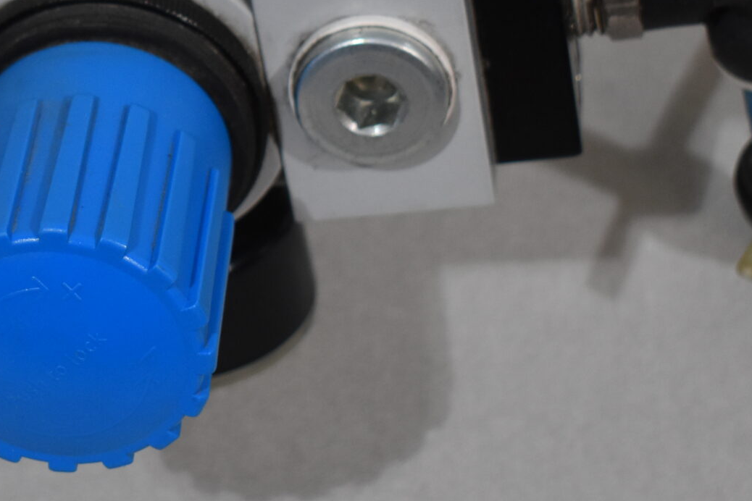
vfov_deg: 9.2
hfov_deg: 13.7
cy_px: 53
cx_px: 49
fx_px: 3091
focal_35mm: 148
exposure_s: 1/250
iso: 800
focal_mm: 40
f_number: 5
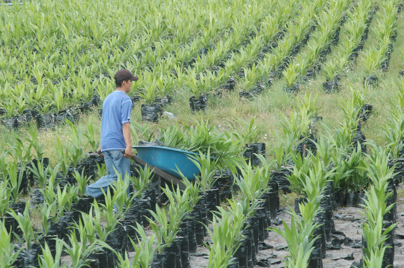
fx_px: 3363
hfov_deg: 6.9
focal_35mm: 300
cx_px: 202
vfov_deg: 4.6
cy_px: 134
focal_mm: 200
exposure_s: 1/250
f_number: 13
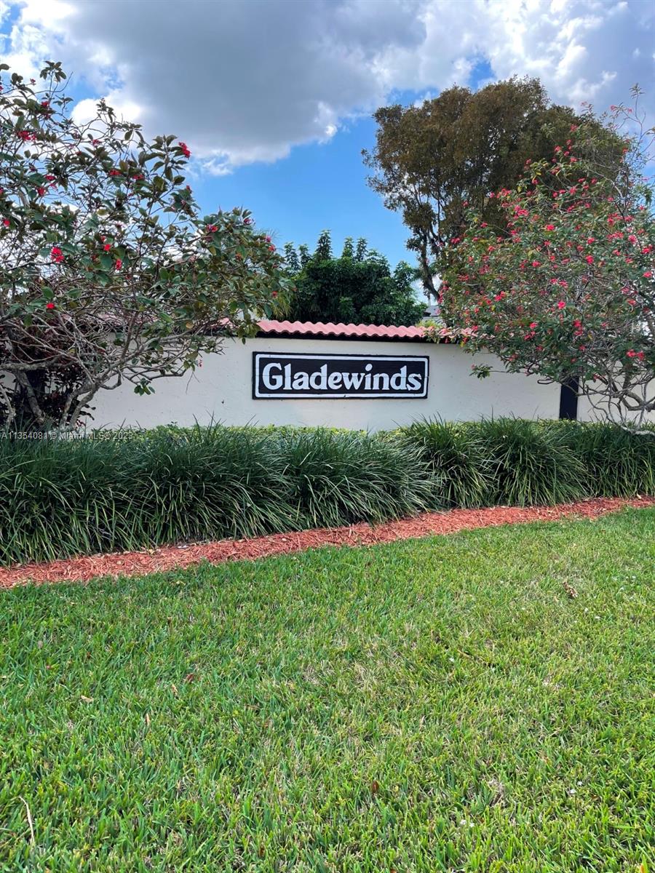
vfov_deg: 67.3
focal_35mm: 26
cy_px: 436
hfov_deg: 53.1
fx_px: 656
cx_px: 328
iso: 32
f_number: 1.6
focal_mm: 5.1
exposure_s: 1/1098
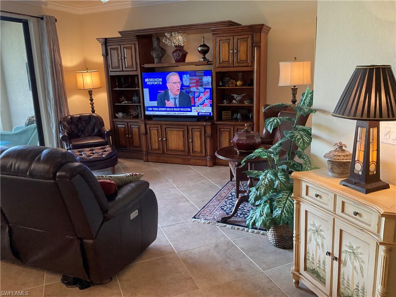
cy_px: 148
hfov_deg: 61.7
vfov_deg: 48.2
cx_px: 198
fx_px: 332
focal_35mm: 29
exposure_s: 1/60
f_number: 1.8
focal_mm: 3
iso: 200
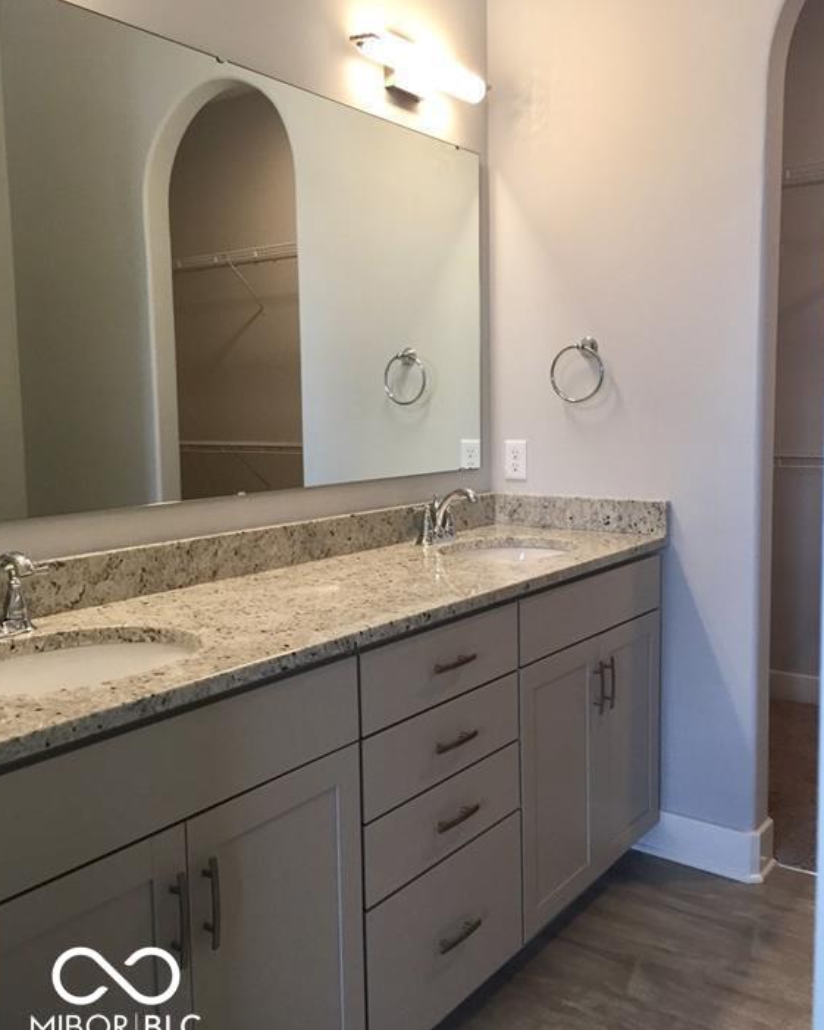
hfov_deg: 47.1
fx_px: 945
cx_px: 408
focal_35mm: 31
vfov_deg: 57.2
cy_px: 514
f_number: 2.2
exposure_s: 1/30
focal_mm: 4.15
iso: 40
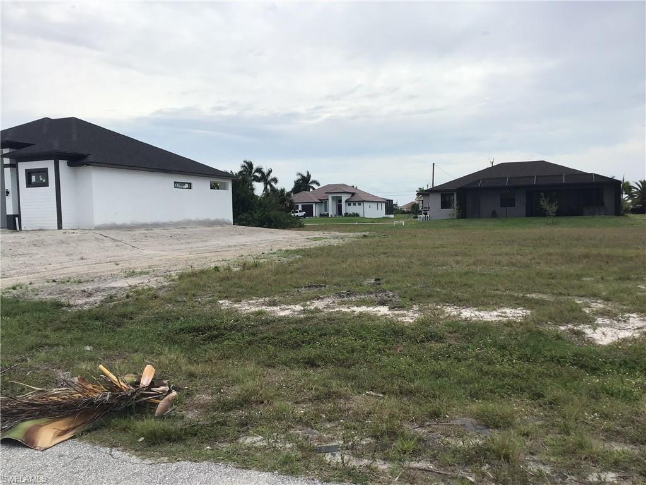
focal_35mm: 31
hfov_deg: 58.4
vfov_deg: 45.4
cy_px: 242
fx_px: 579
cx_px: 323
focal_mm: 3.3
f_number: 2.4
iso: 25
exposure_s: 1/1988
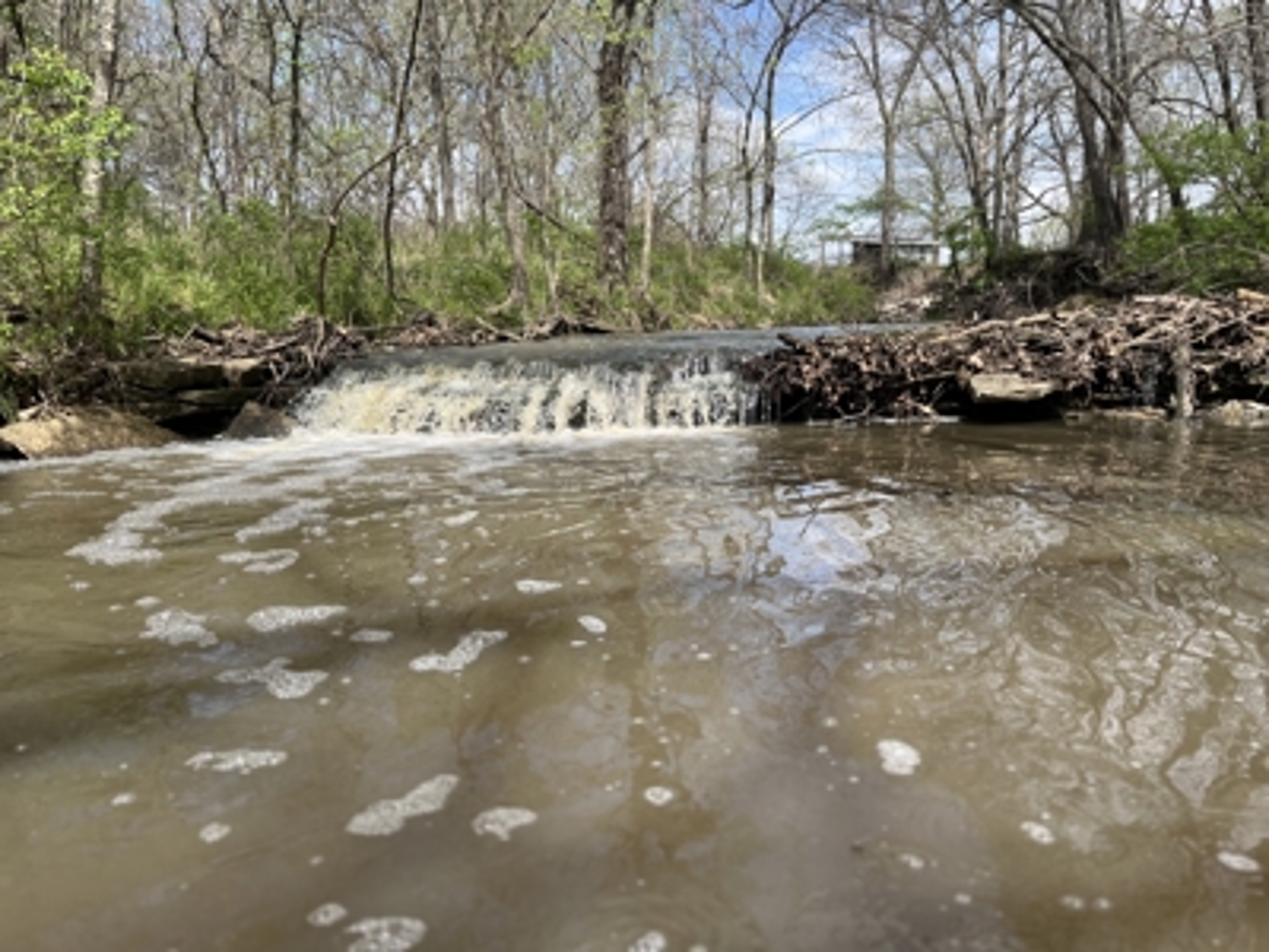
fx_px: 953
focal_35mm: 26
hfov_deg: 67.3
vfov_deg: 53.1
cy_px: 476
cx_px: 634
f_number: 1.6
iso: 50
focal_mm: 5.1
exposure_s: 1/2309
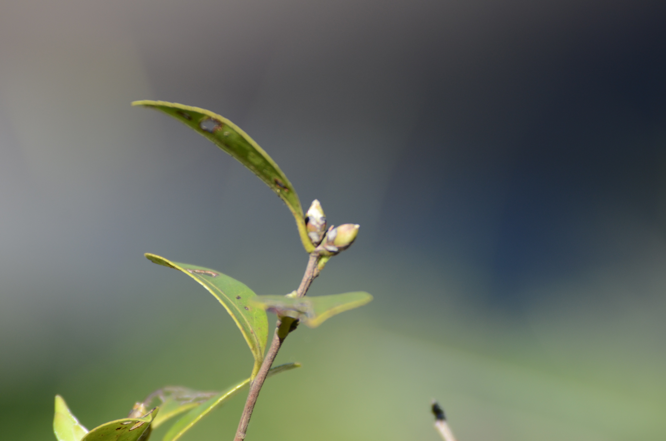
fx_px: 11077
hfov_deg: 3.4
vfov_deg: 2.3
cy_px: 220
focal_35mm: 600
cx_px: 333
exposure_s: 1/640
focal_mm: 400
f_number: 5.6
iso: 280
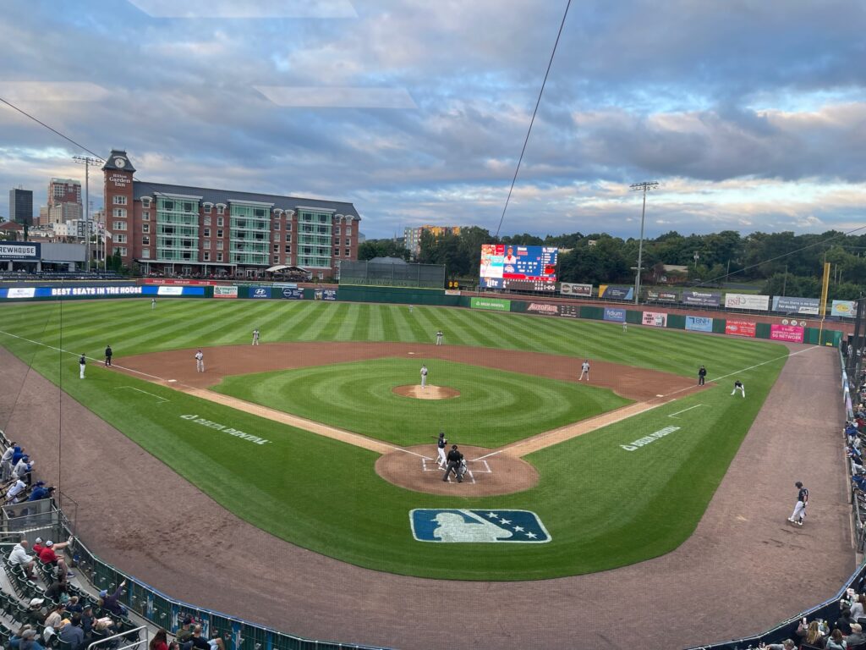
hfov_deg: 69.4
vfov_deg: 54.9
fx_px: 625
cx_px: 433
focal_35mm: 25
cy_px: 325
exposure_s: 1/281
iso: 32
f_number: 1.6
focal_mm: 5.1
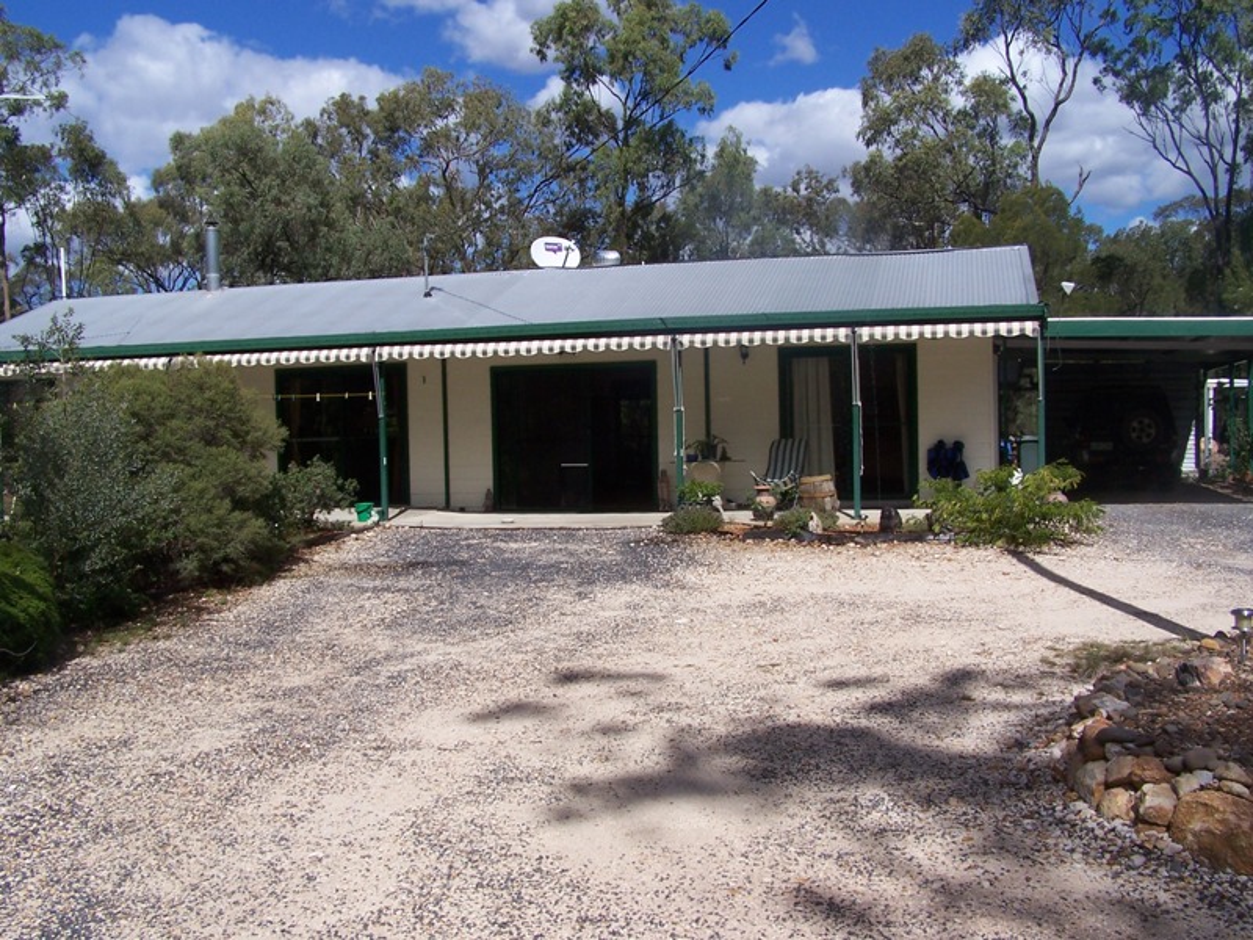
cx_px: 626
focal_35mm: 38
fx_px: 1375
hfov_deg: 49.0
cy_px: 470
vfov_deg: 37.7
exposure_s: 1/750
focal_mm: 6.3
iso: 80
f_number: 5.6
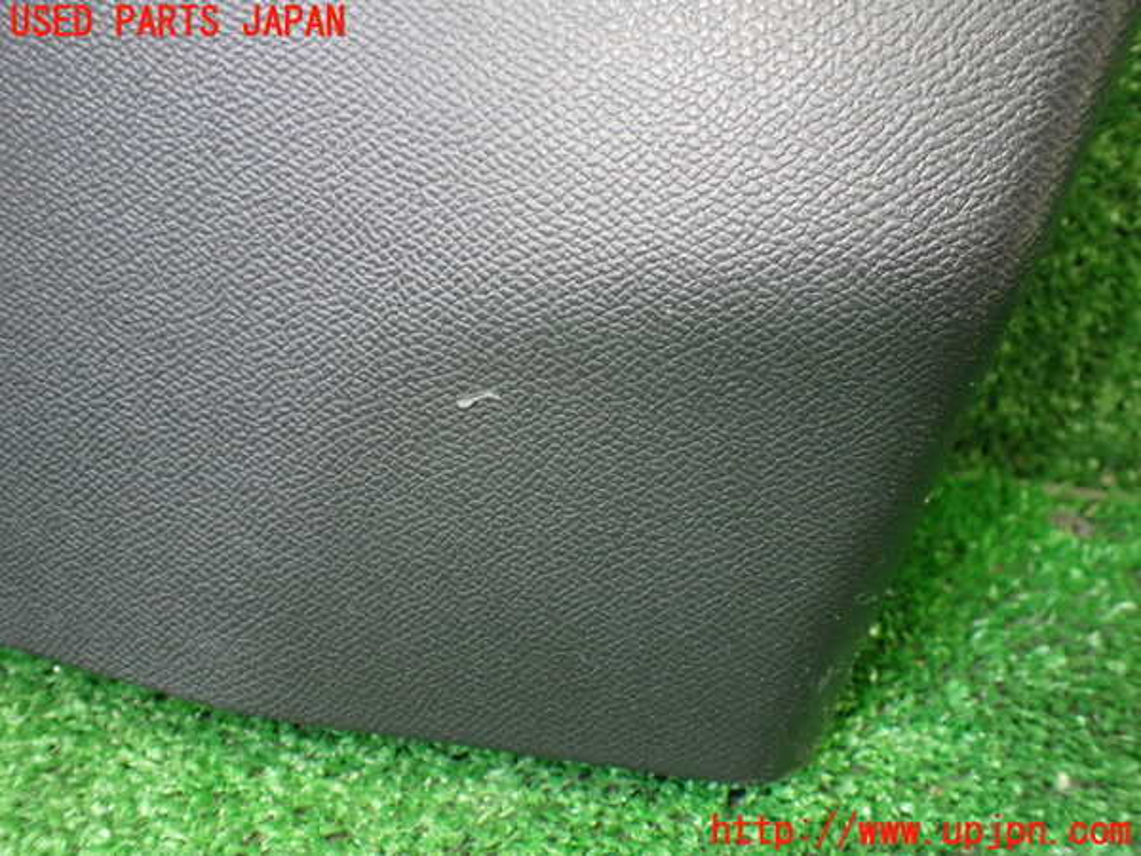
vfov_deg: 46.8
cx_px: 570
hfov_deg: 60.0
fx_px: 989
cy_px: 428
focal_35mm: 30
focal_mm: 5.4
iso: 800
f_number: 2.3
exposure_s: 1/100
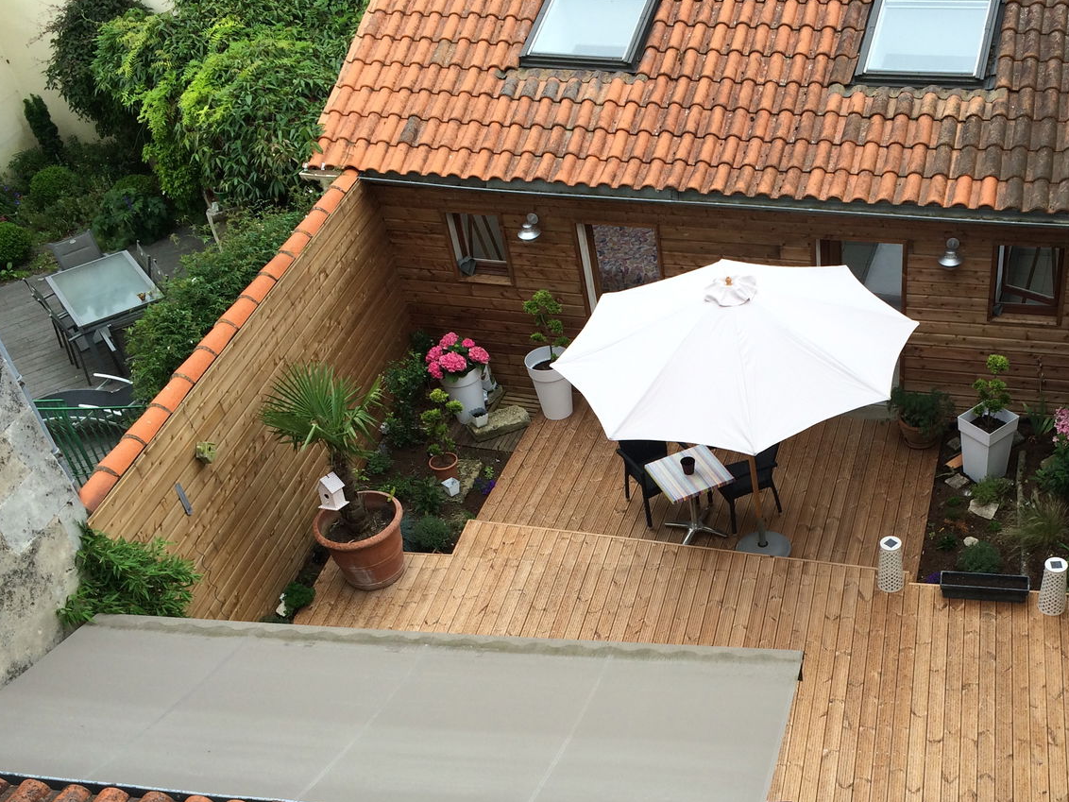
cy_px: 555
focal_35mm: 41
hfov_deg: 45.1
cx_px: 718
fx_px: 1266
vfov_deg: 34.7
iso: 32
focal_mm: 4.15
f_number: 2.2
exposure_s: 1/376
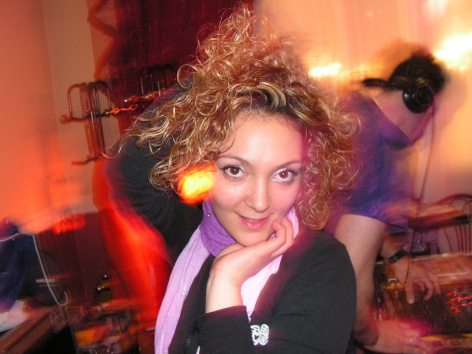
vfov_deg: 39.7
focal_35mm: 36
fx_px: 491
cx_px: 236
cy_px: 177
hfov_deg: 51.4
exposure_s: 2
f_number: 3.2
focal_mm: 6
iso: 200
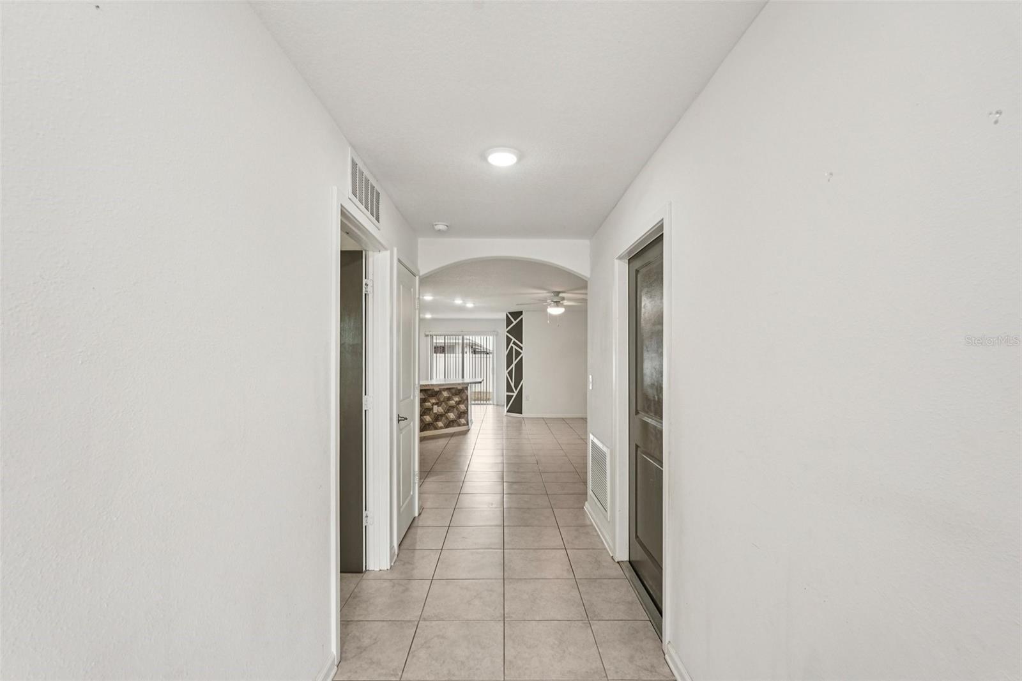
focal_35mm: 16
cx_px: 511
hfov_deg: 96.7
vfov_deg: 73.7
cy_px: 340
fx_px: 454
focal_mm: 16
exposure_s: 1/40
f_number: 8
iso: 400
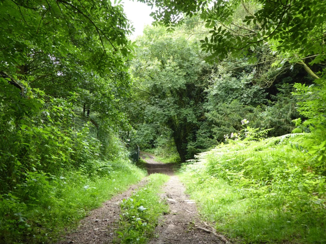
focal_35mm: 29
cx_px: 163
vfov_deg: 48.2
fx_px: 273
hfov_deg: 61.7
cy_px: 122
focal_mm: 5
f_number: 3.5
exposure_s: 1/60
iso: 100
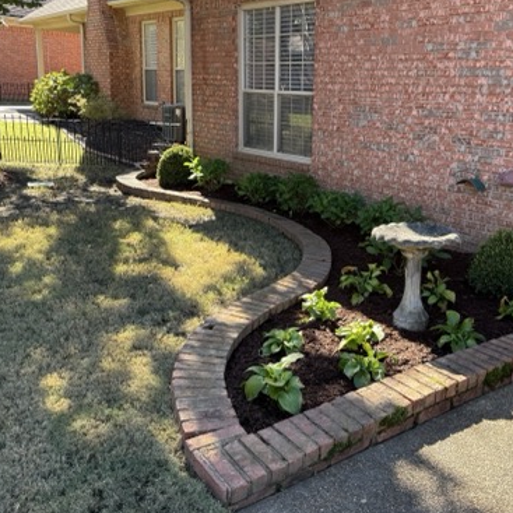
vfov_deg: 44.9
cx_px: 354
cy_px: 240
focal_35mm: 37
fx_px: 620
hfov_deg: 44.1
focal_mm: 6.76
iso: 100
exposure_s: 1/488
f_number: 1.78
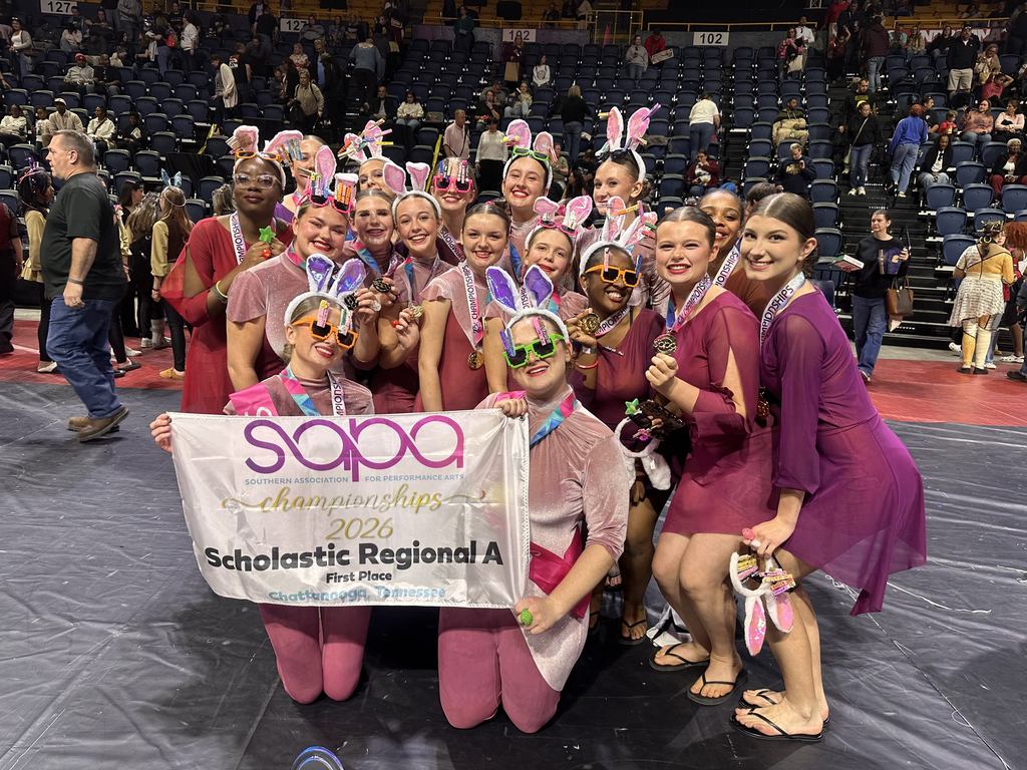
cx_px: 514
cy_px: 385
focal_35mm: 24
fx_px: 712
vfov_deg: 56.8
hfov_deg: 71.6
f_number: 1.78
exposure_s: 1/120
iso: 160
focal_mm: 6.86
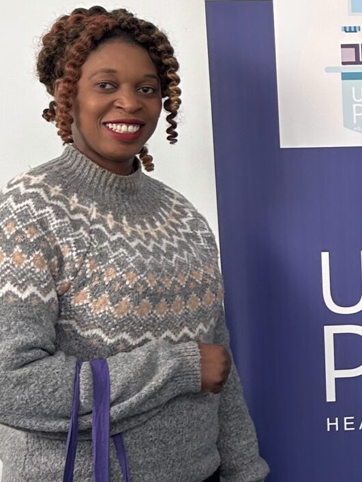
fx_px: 1311
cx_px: 601
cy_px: 179
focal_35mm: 94
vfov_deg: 20.8
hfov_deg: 14.3
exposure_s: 1/121
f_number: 1.5
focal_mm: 5.7
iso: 40
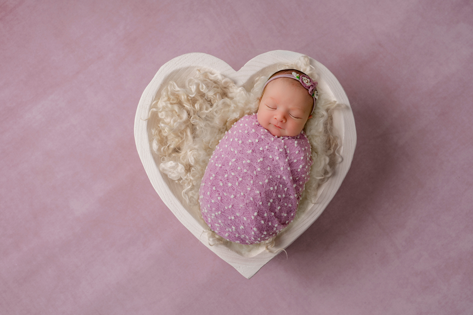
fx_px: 486
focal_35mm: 37
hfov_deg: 51.9
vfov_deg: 35.9
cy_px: 158
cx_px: 236
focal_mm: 37
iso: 100
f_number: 6.3
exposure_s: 1/160
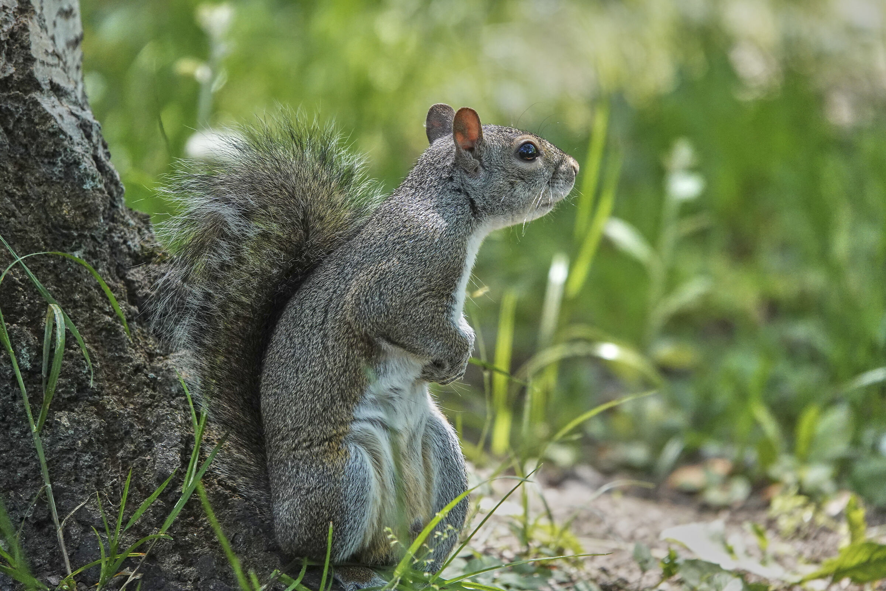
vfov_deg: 3.5
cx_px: 443
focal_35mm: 390
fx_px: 9598
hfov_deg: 5.3
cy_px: 296
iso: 800
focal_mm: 143.15
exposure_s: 1/640
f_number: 4
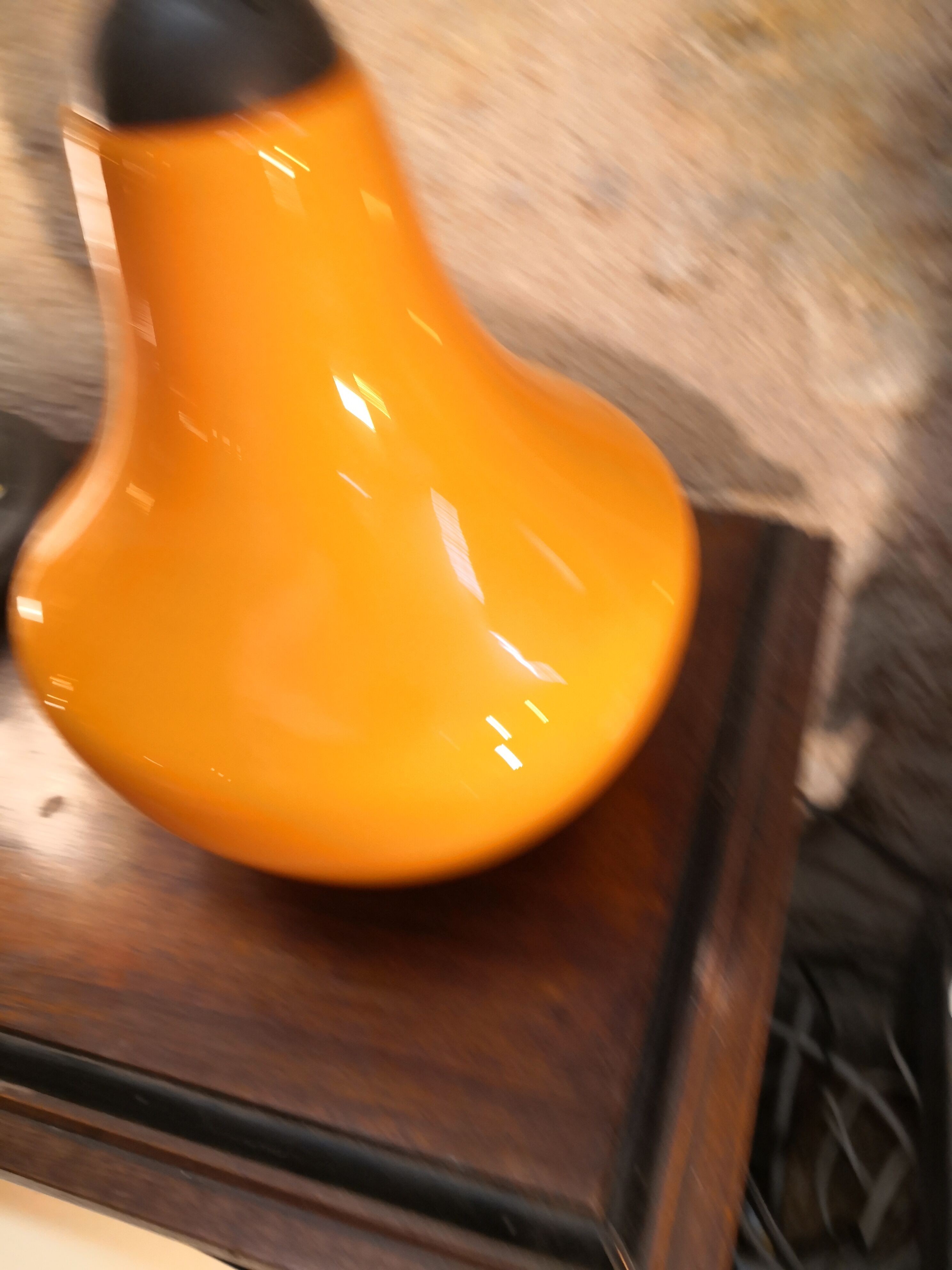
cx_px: 476
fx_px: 990
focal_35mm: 27
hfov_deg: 51.4
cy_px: 635
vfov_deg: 65.3
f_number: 1.6
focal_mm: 3.95
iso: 125
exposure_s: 1/50
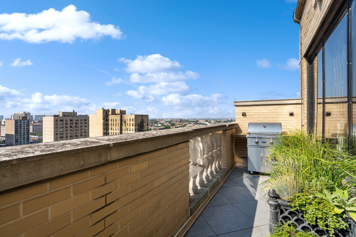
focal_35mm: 18
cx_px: 178
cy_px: 118
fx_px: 178
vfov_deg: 67.4
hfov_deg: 90.0
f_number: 9
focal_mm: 18
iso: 320
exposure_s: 1/320
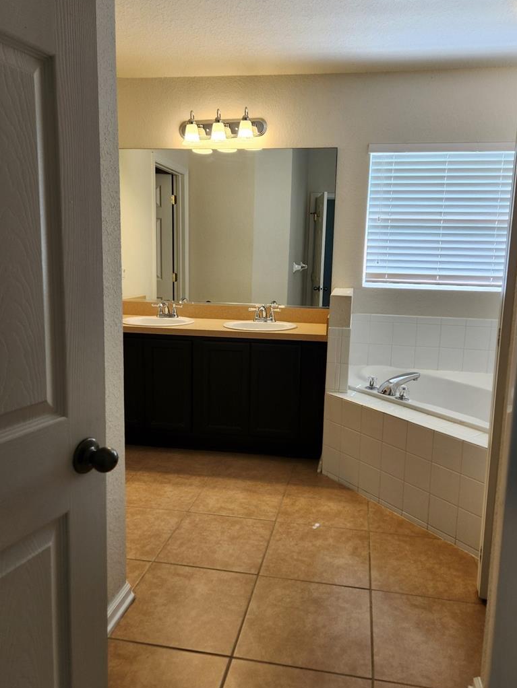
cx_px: 282
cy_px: 341
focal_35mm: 27
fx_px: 537
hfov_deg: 51.3
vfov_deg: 65.3
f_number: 1.8
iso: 80
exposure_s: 1/120
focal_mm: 5.4
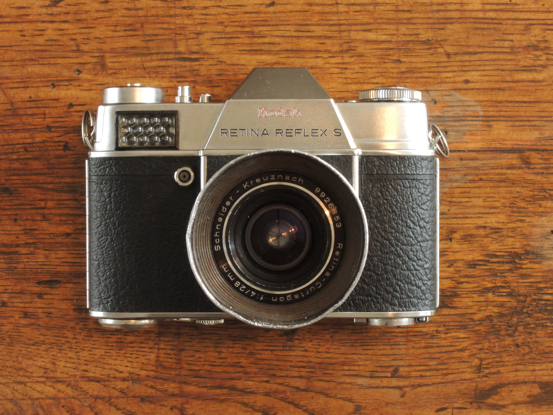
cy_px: 208
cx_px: 276
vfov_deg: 14.8
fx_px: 1598
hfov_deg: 19.6
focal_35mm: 100
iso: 800
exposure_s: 1/8
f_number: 7.8
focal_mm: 17.9
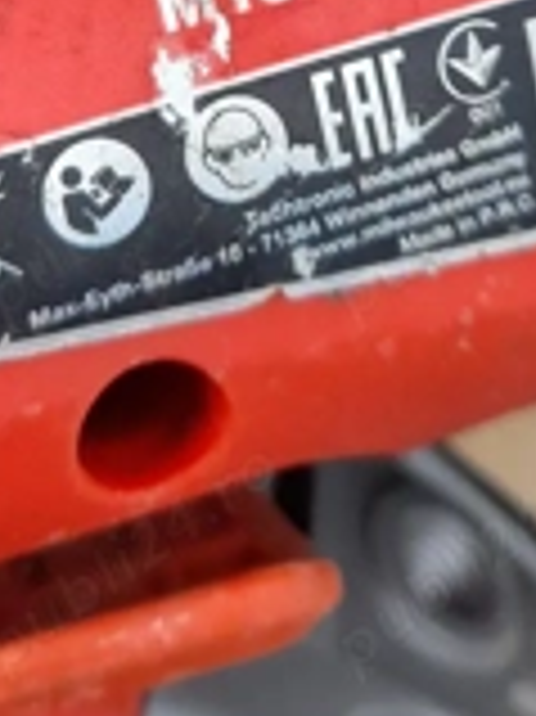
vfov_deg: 27.8
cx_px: 221
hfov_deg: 23.2
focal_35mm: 63
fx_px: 1302
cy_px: -90
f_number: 2
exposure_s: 1/185
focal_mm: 4.6
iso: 20
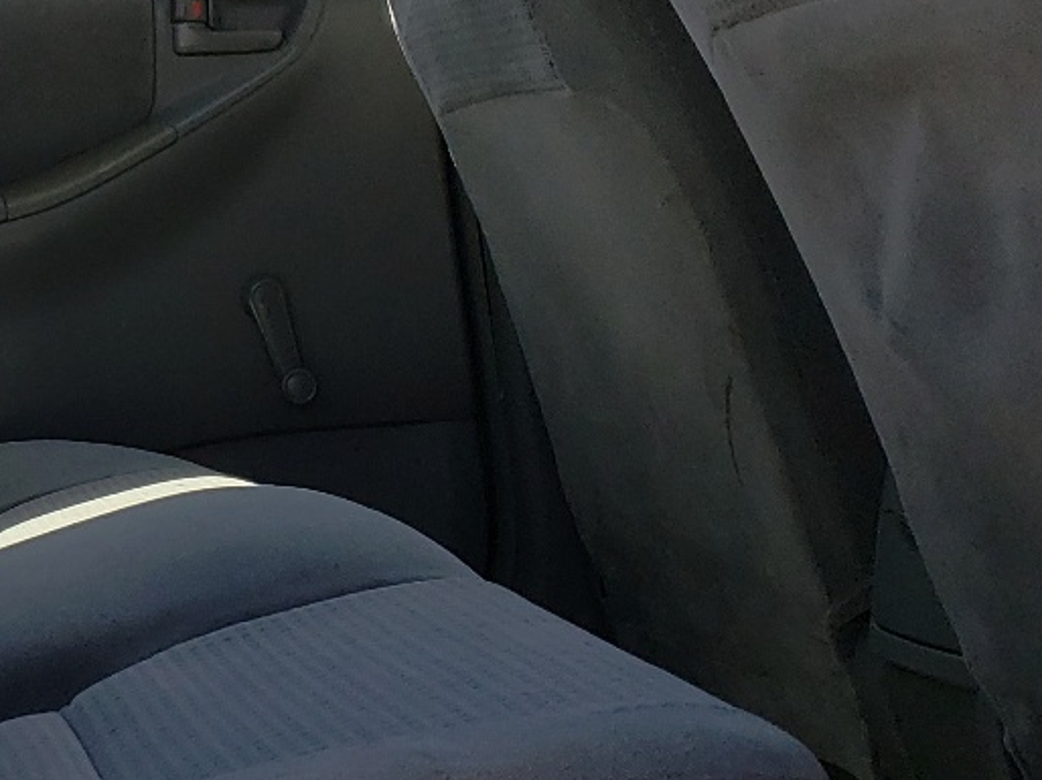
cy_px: 342
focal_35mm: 81
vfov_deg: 18.2
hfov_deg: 22.7
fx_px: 2437
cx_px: -122
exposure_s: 1/1667
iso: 50
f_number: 1.5
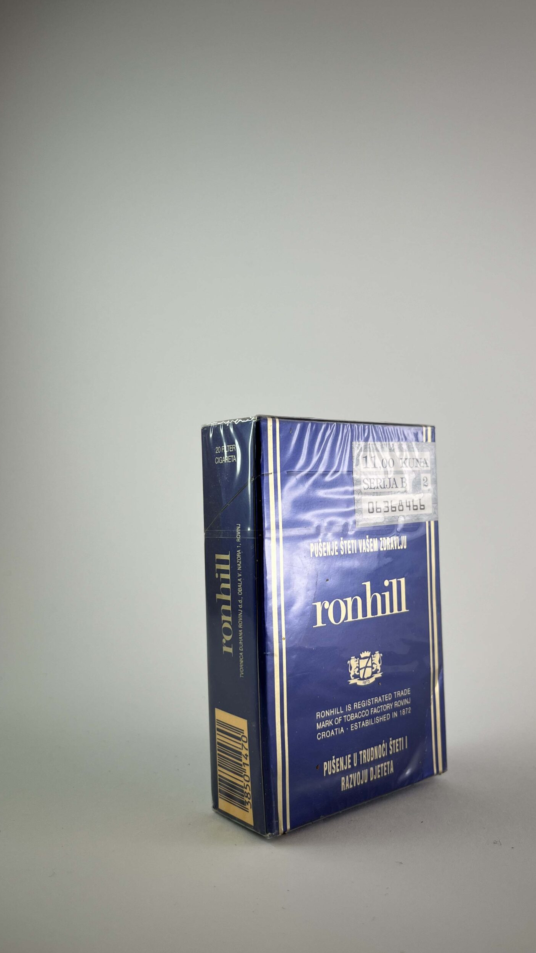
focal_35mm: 29
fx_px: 733
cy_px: 472
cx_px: 326
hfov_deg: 40.0
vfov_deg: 66.1
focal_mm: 5.1
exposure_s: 1/445
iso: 50
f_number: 1.6
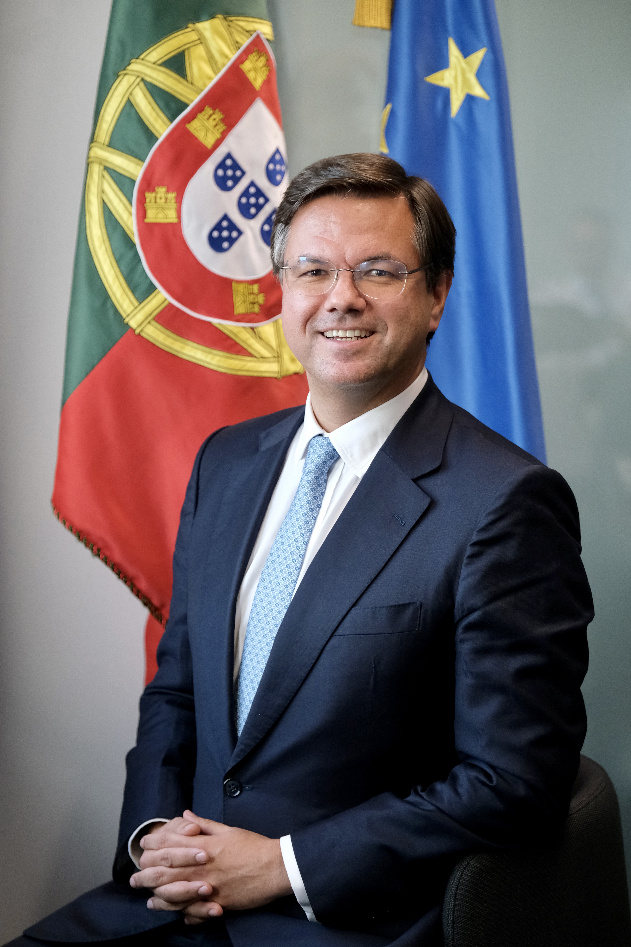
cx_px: 316
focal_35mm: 121
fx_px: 3181
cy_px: 474
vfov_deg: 16.9
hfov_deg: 11.3
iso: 1600
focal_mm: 80.4
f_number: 2.8
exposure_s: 1/250
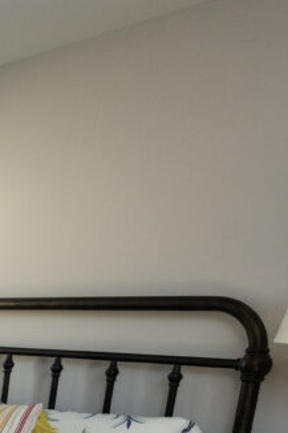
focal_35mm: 66
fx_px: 793
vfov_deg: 27.0
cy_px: 518
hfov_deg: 14.8
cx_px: -362
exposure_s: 1/200
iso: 1250
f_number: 4
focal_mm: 14
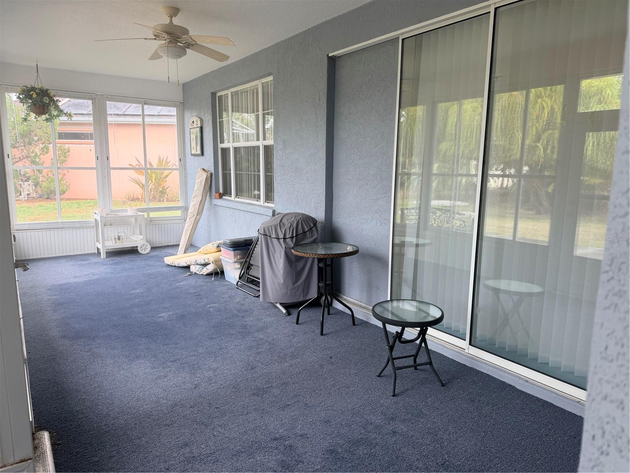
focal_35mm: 24
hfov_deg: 71.6
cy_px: 236
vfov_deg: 56.8
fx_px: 437
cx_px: 315
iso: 80
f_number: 1.78
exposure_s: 1/170
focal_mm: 6.76
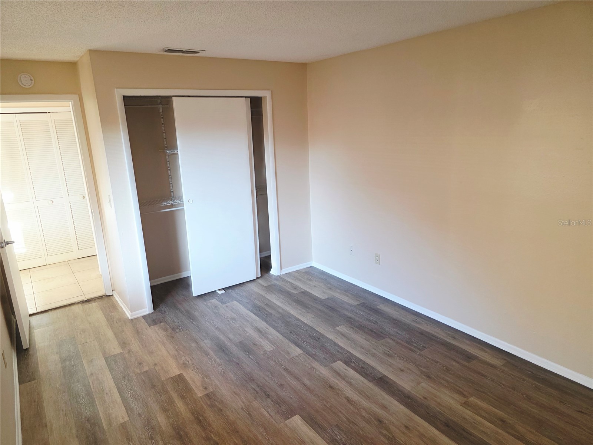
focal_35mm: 23
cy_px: 222
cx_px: 296
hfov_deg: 73.9
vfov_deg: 58.9
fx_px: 394
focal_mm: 6.3
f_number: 1.7
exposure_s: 1/120
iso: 320
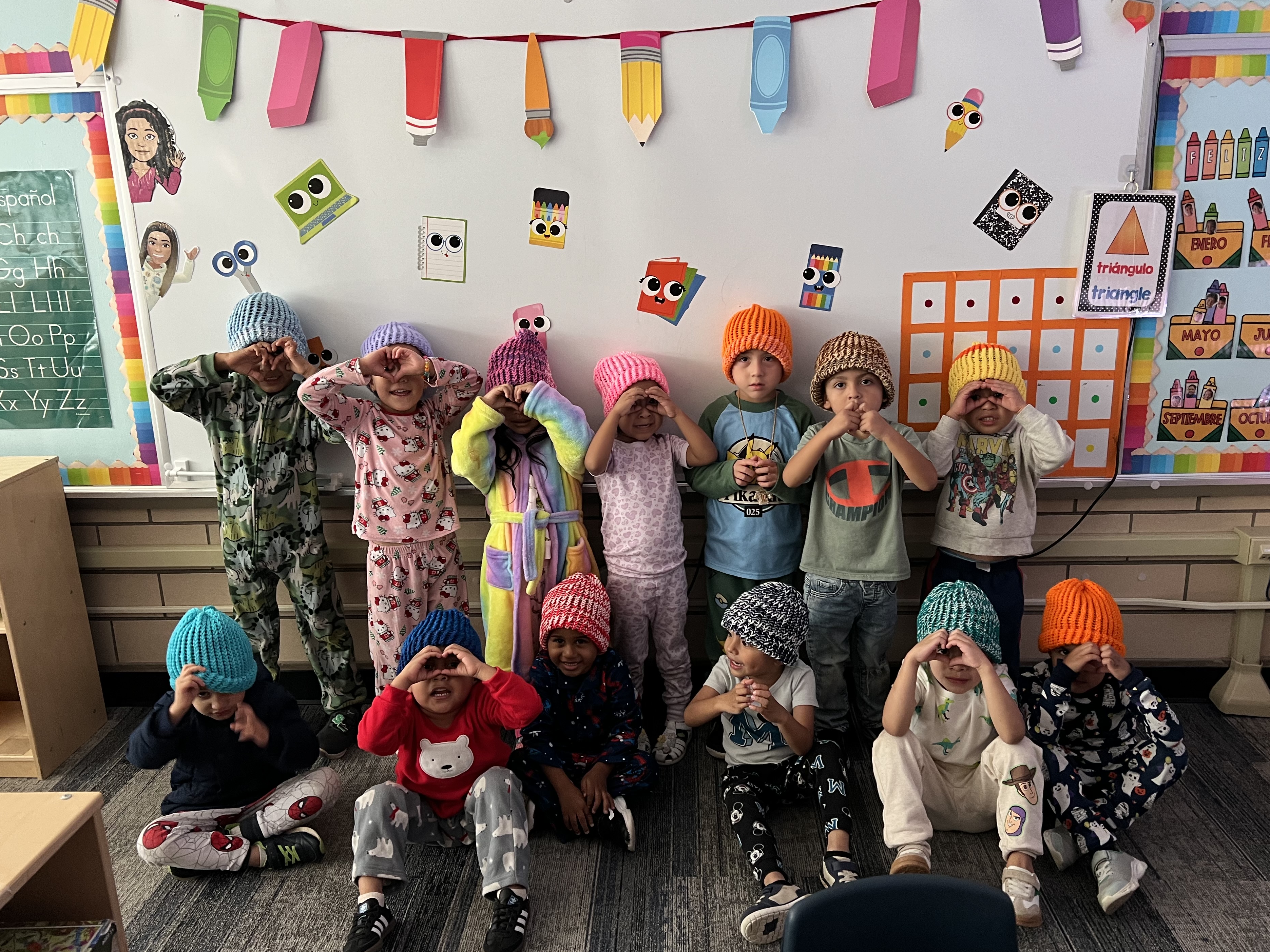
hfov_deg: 63.4
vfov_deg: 49.7
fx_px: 1027
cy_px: 484
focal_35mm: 28
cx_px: 620
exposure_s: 1/60
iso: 160
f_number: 1.5
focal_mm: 5.7
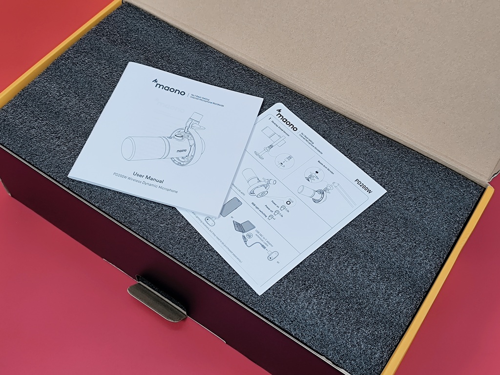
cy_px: 188
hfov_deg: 47.9
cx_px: 250
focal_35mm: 39
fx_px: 563
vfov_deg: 36.8
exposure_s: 1/100
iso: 400
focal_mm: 6.14
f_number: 1.65
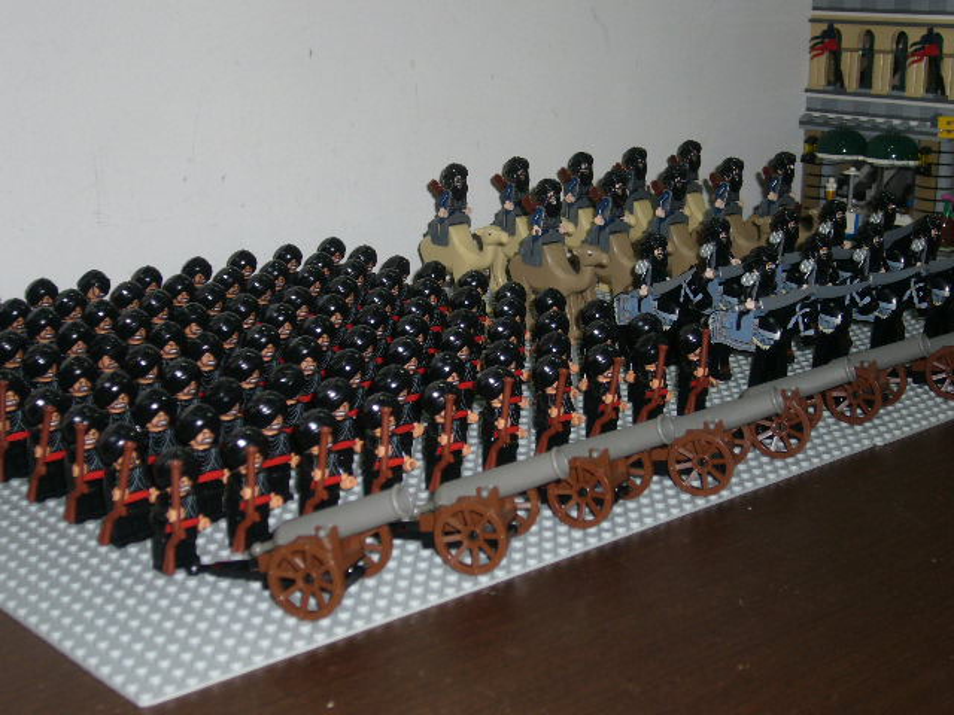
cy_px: 358
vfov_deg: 26.6
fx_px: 1516
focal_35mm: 55
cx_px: 477
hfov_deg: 34.9
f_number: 3.5
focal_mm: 9.1
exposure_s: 1/60
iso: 100
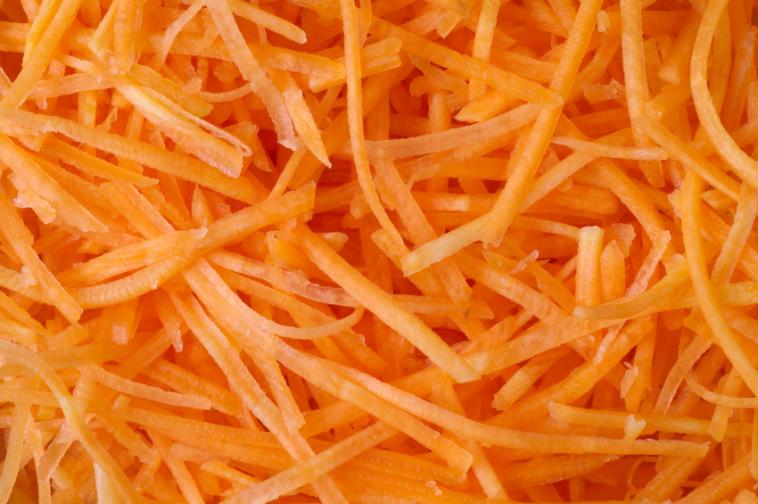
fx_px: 1578
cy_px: 252
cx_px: 379
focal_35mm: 75
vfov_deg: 18.1
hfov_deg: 27.0
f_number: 16
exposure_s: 1/2.5
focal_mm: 50
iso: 100
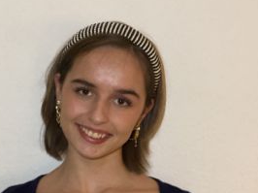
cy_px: 126
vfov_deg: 16.7
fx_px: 655
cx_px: 126
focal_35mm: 88
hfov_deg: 22.3
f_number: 2
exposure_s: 1/14
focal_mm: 6
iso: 500
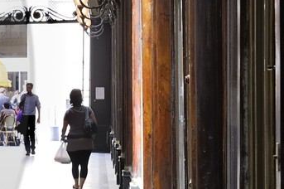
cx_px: -312
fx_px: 1765
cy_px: 82
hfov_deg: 8.6
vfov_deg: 6.1
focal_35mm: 224
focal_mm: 48
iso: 400
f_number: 6.3
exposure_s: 1/60
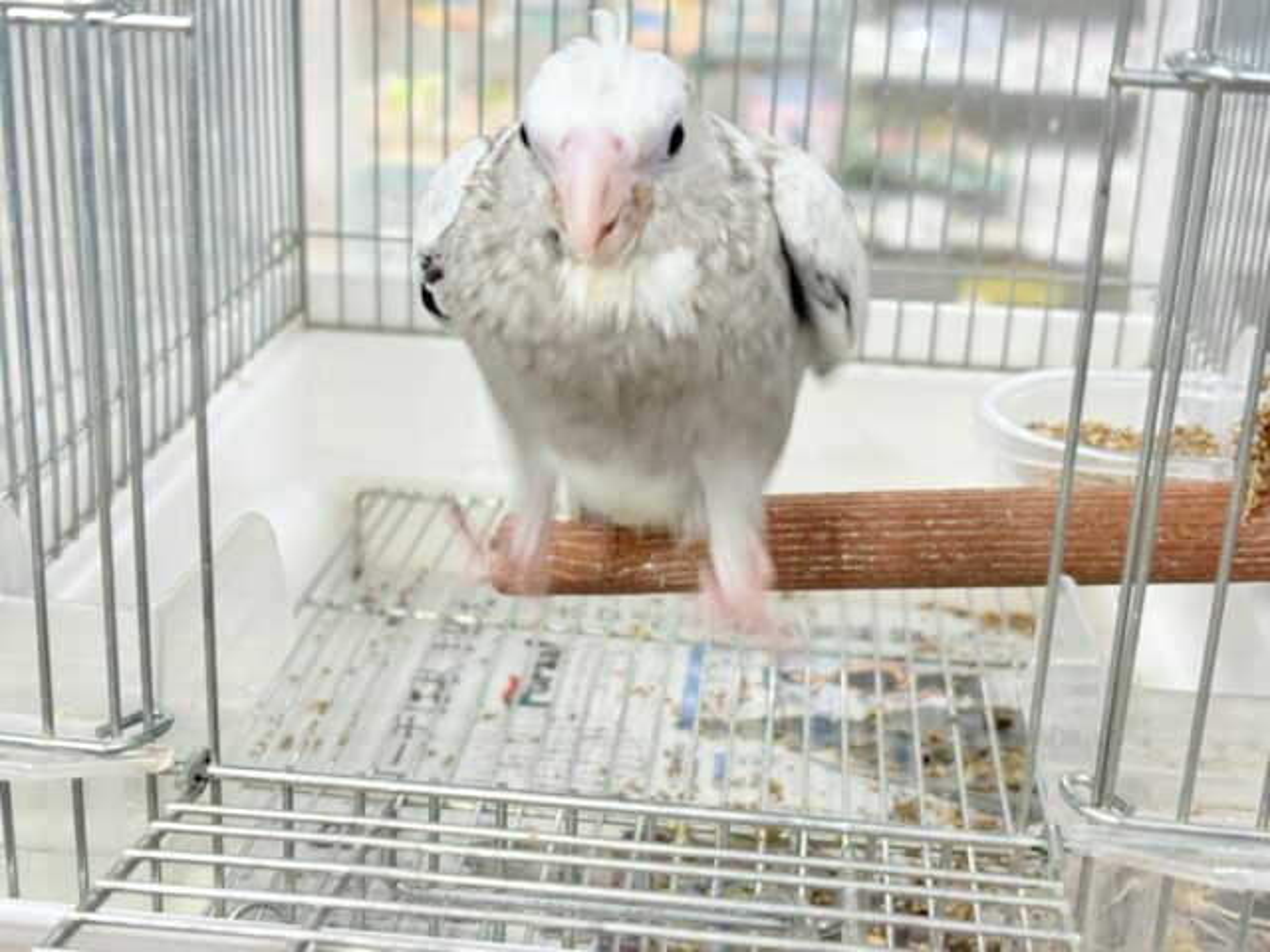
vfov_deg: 28.0
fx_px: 1908
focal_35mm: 52
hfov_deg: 36.8
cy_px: 476
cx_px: 635
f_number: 1.6
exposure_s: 1/50
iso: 64
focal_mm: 5.96
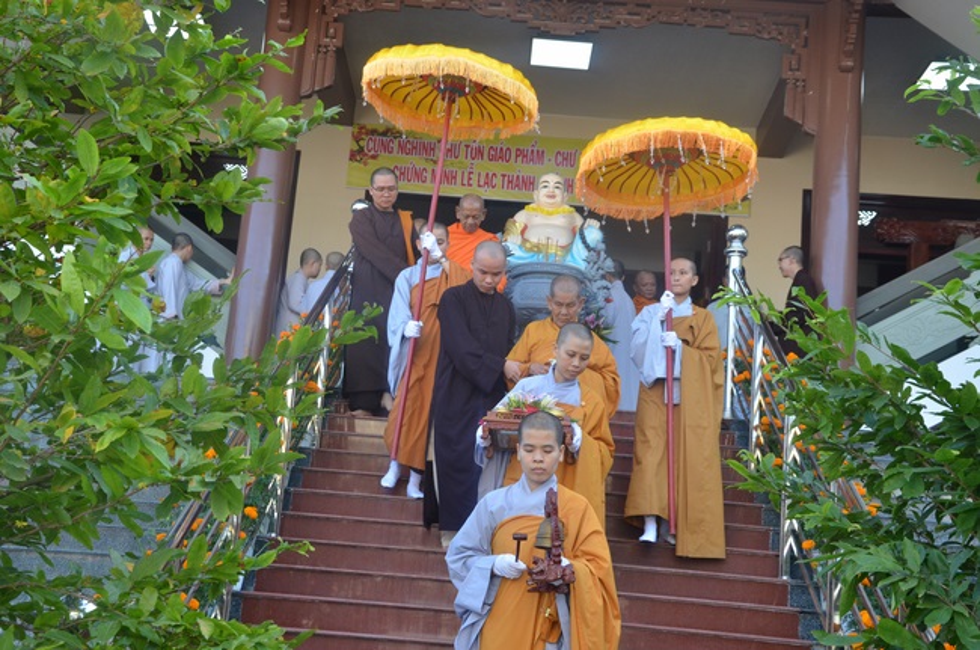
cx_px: 490
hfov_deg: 37.9
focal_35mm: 52
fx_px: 1427
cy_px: 325
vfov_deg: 25.7
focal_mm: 35
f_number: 8
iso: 800
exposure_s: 1/250
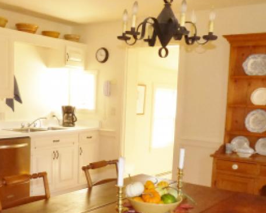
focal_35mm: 44
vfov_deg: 33.7
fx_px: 346
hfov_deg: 41.9
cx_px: 116
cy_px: 151
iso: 800
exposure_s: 1/60
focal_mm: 3.58
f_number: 4.5
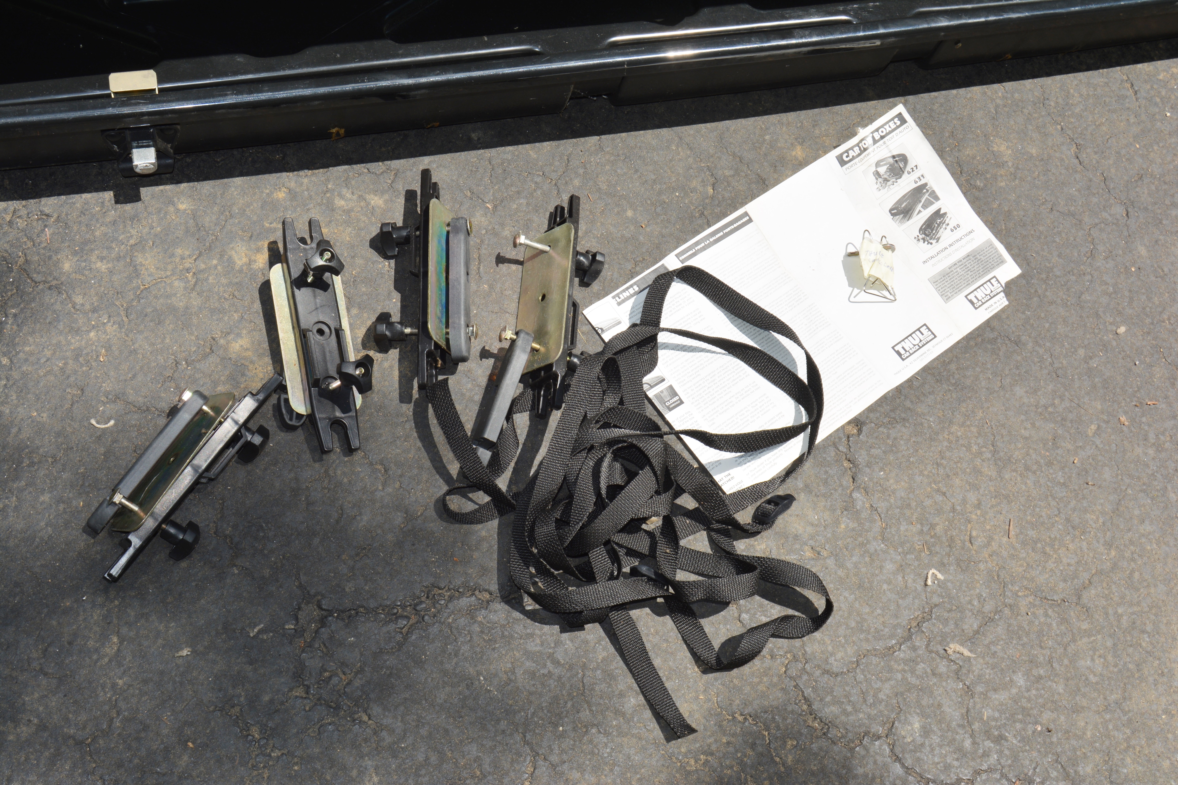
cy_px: 392
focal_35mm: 42
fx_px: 1374
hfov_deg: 46.4
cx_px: 589
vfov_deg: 31.9
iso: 100
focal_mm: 28
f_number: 11
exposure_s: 1/200
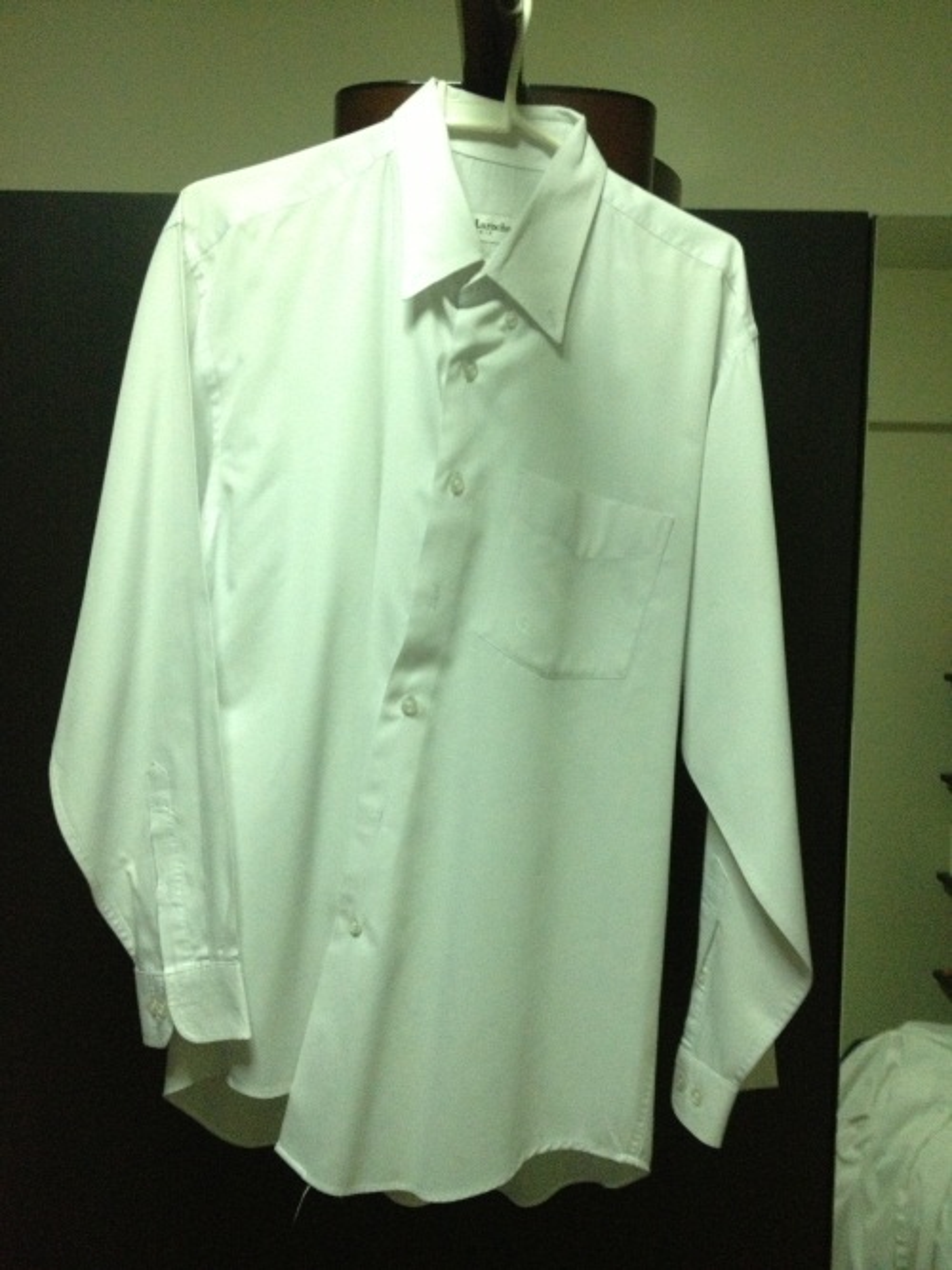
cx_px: 476
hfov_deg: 40.7
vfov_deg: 52.6
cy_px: 635
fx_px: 1284
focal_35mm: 35
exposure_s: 1/20
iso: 400
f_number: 2.4
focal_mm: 4.28
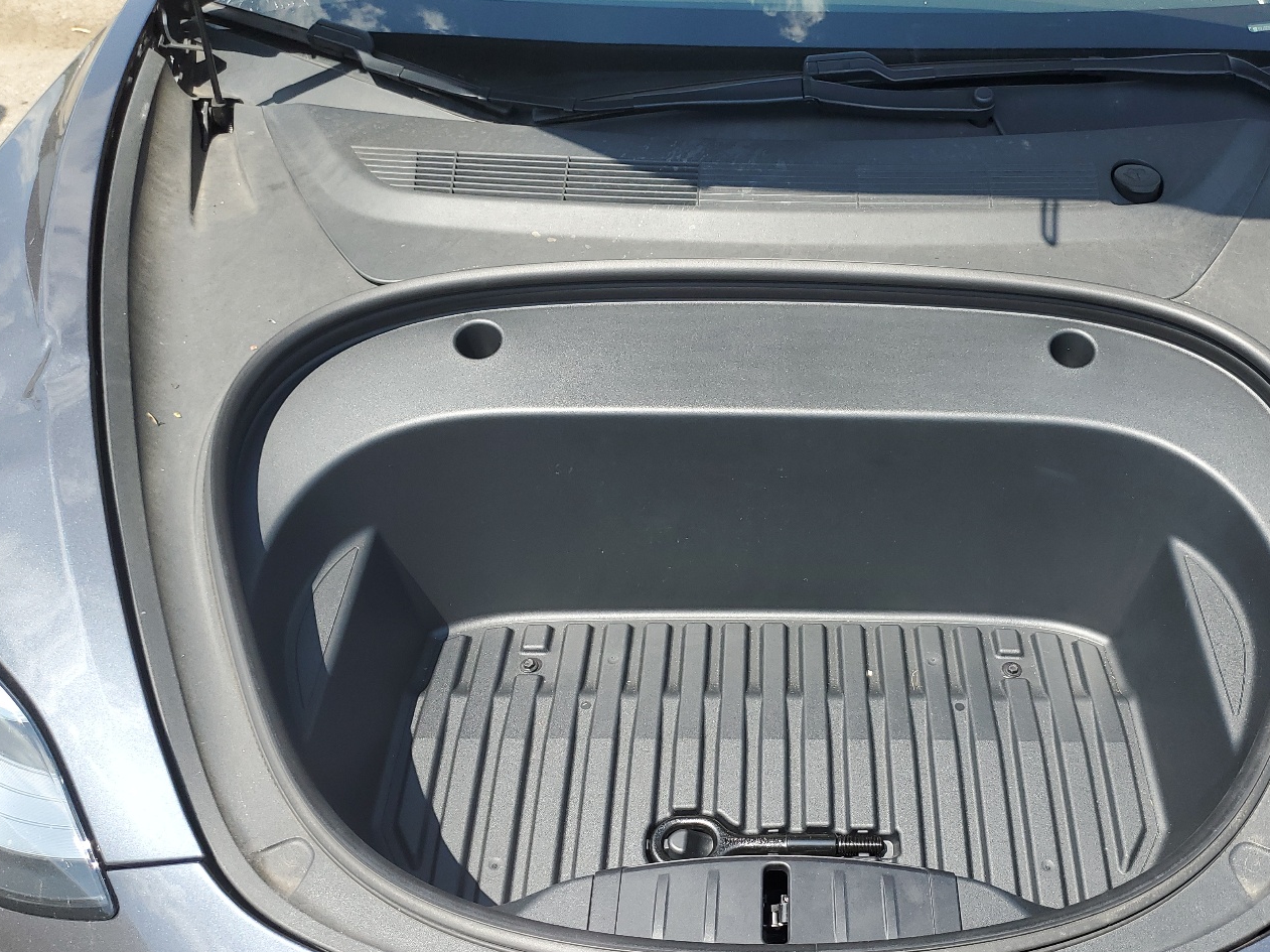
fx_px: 1210
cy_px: 556
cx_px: 779
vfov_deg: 42.8
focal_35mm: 33
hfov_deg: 54.8
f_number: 1.5
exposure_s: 1/1250
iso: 50
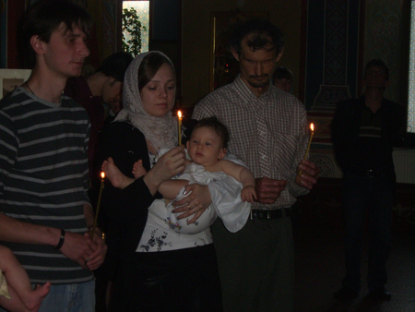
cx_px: 208
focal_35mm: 114
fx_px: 1367
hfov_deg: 17.3
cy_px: 156
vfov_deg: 13.0
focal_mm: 23.4
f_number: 5.1
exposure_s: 1/60
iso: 150
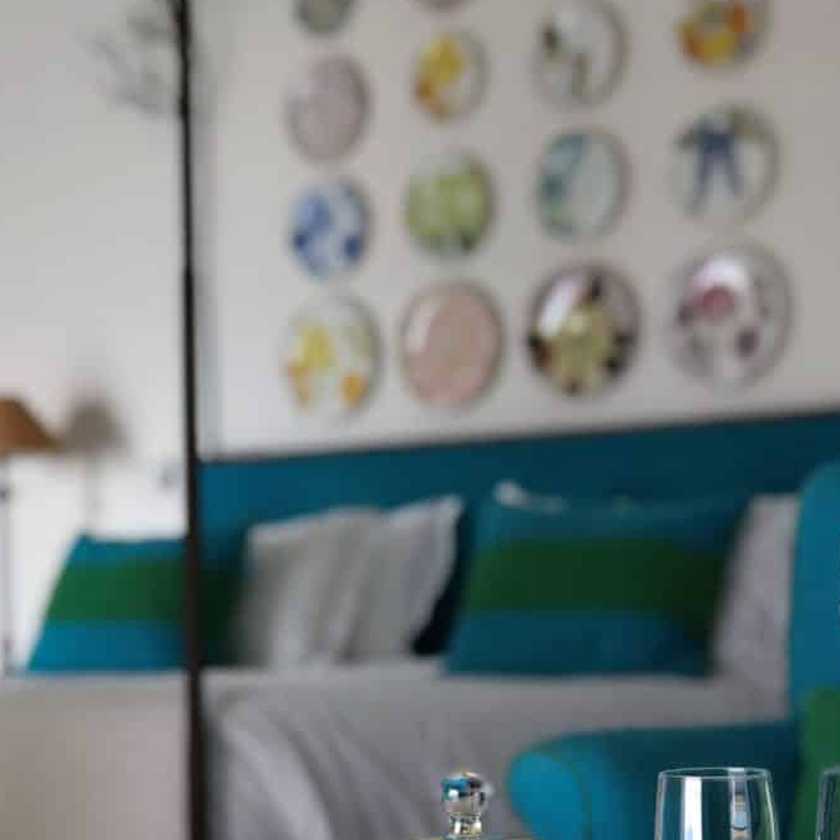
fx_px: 2224
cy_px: 627
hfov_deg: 21.4
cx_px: 471
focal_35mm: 81
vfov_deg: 21.2
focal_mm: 6.6
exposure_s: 1/50
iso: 80
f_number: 2.8
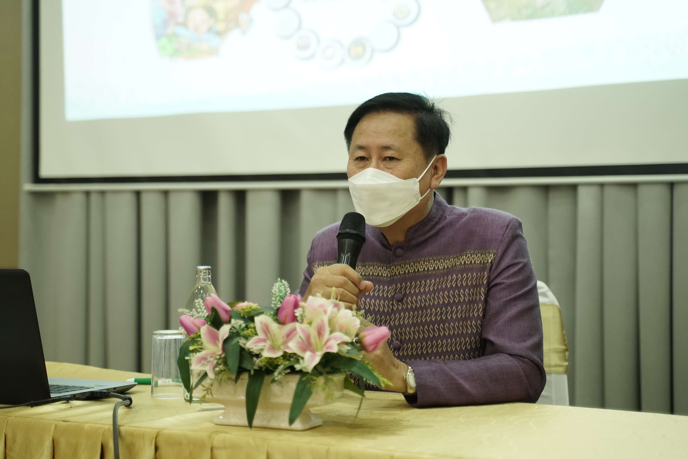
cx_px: 344
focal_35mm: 63
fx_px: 1204
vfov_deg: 21.6
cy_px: 230
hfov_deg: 31.9
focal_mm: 63
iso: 5000
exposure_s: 1/160
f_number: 2.8
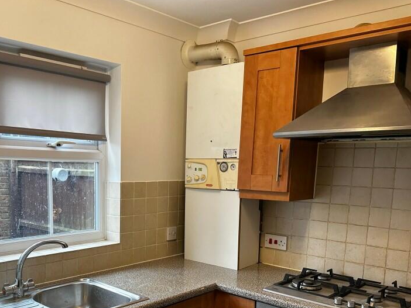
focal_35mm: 35
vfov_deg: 39.9
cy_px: 222
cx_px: 149
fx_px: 416
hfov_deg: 51.9
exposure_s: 1/100
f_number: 1.78
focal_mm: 6.86
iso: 125
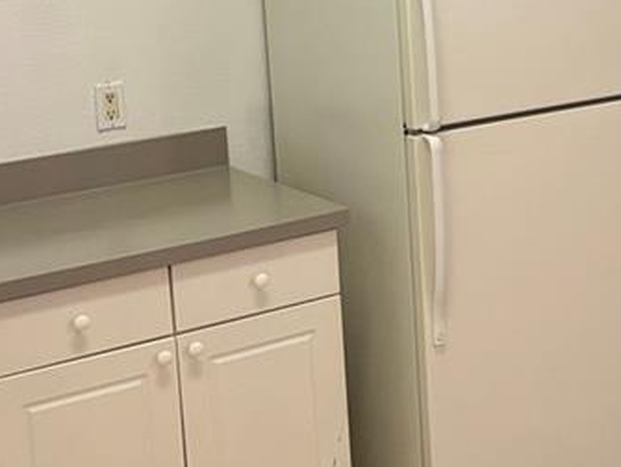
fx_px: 1670
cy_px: 39
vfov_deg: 15.7
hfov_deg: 19.5
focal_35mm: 93
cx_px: 797
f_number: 1.6
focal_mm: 5.96
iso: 160
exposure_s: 1/60
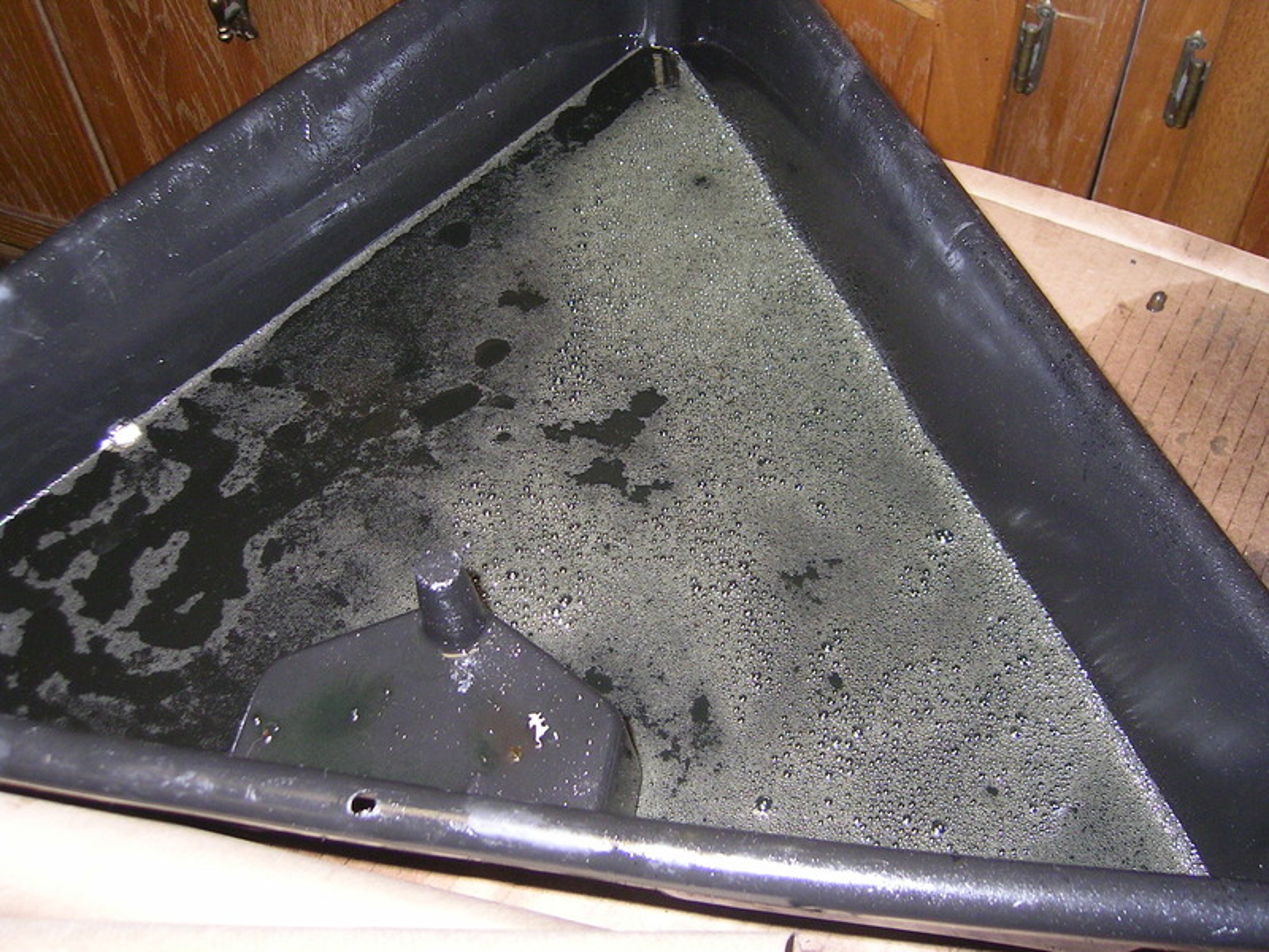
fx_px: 1320
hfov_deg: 51.4
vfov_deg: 39.7
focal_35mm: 36
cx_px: 634
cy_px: 476
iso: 100
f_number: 2.8
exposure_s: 1/30
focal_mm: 5.6
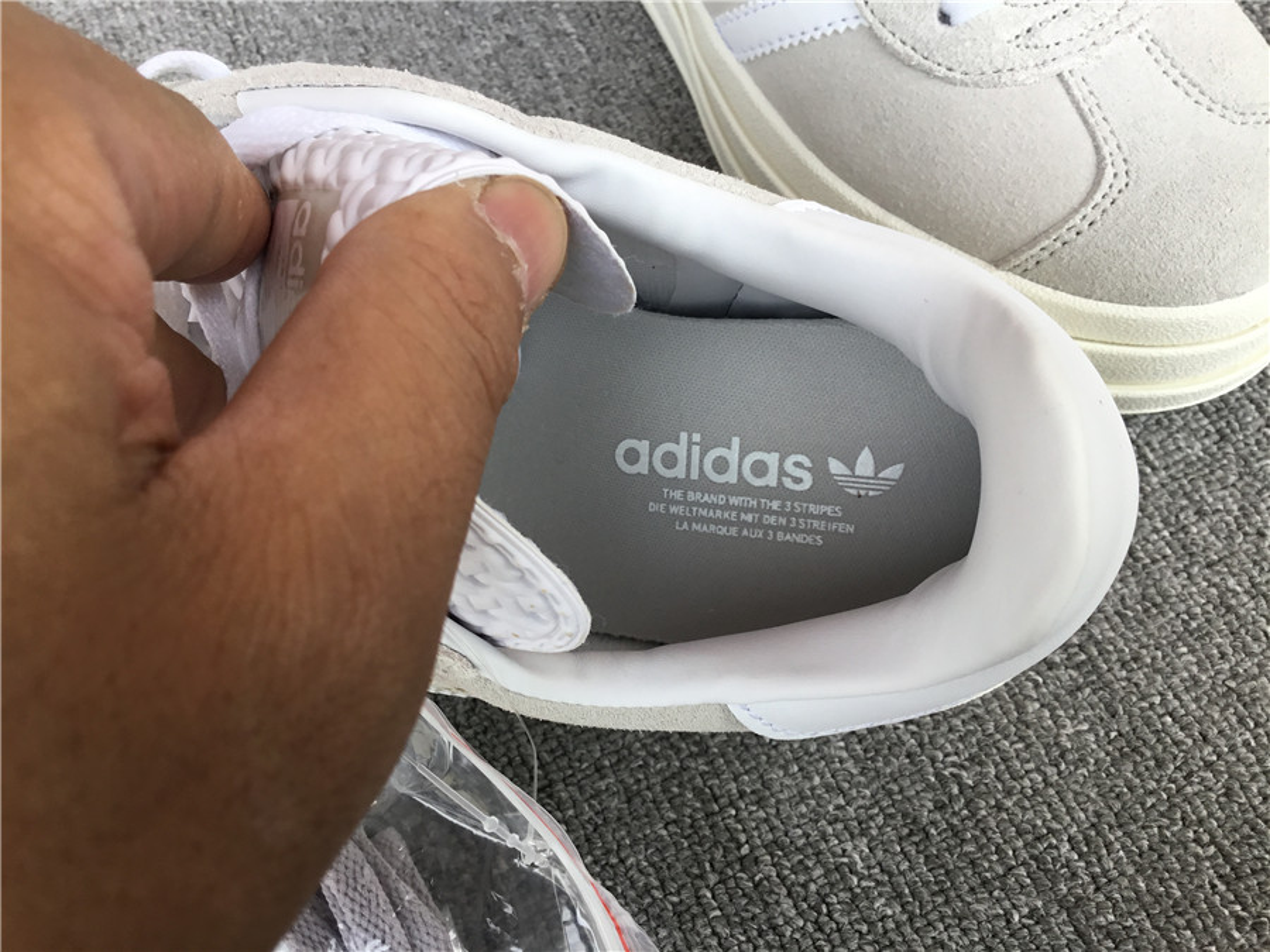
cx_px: 635
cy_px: 476
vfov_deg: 45.4
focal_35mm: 31
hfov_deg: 58.4
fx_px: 1137
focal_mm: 3.3
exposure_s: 1/163
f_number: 2.4
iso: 25
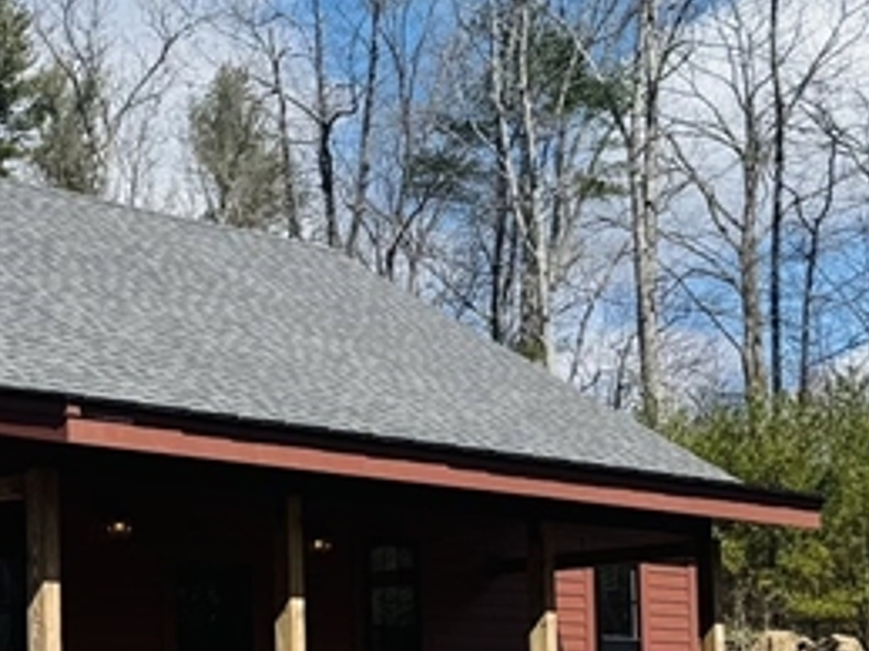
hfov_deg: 19.7
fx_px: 2384
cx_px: -107
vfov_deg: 15.3
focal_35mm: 95
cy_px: 644
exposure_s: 1/4950
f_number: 1.78
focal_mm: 6.76
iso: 80
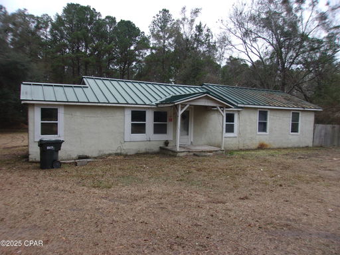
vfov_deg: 51.4
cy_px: 128
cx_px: 170
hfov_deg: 65.3
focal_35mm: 27
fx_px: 265
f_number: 3
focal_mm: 4.9
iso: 80
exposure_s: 1/280
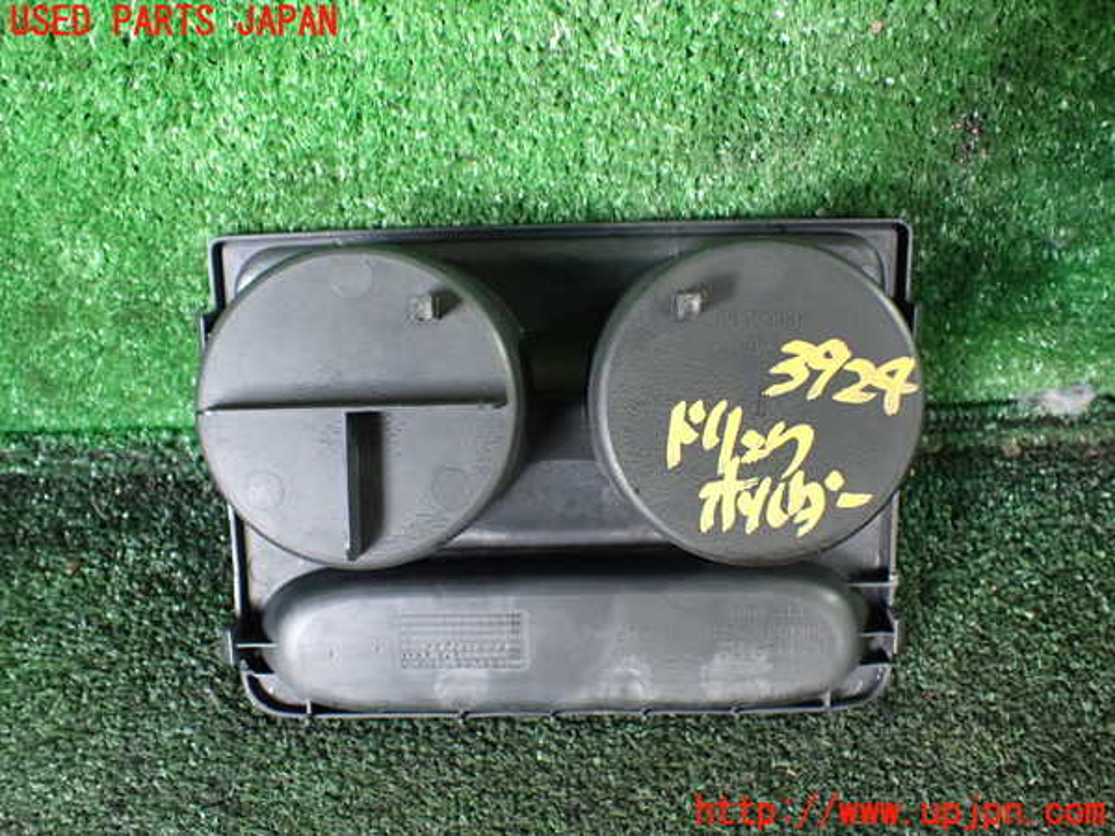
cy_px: 418
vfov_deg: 46.8
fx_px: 966
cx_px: 558
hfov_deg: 60.0
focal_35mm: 30
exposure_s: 1/30
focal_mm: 5.4
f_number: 2.3
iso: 800
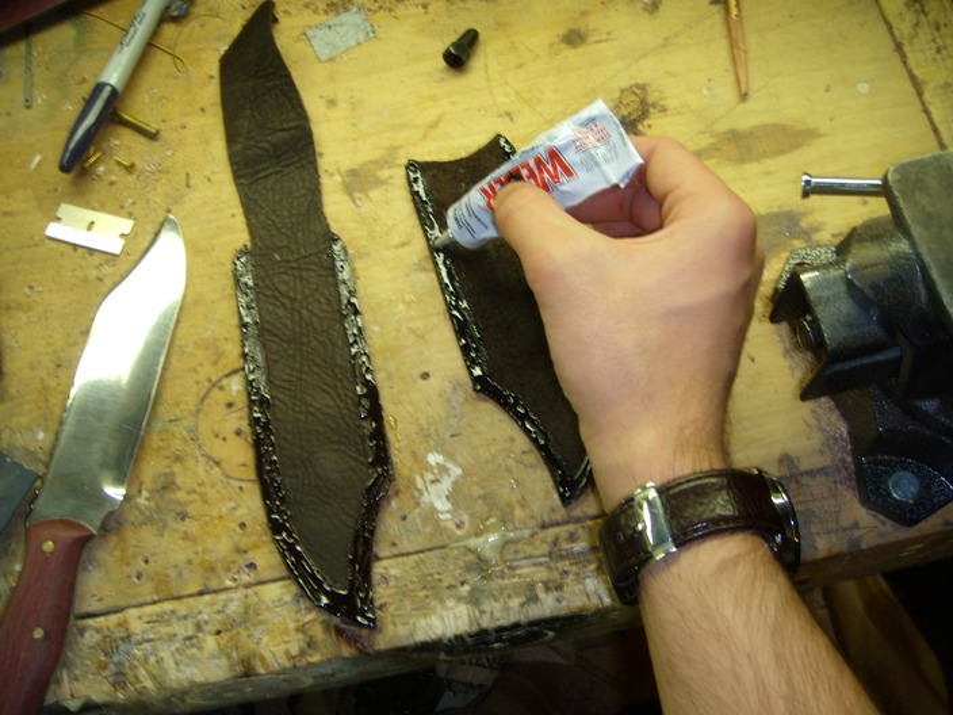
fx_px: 1046
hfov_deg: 49.0
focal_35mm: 38
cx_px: 476
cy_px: 358
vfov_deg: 37.7
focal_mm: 6.4
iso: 64
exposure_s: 1/30.3
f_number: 3.5
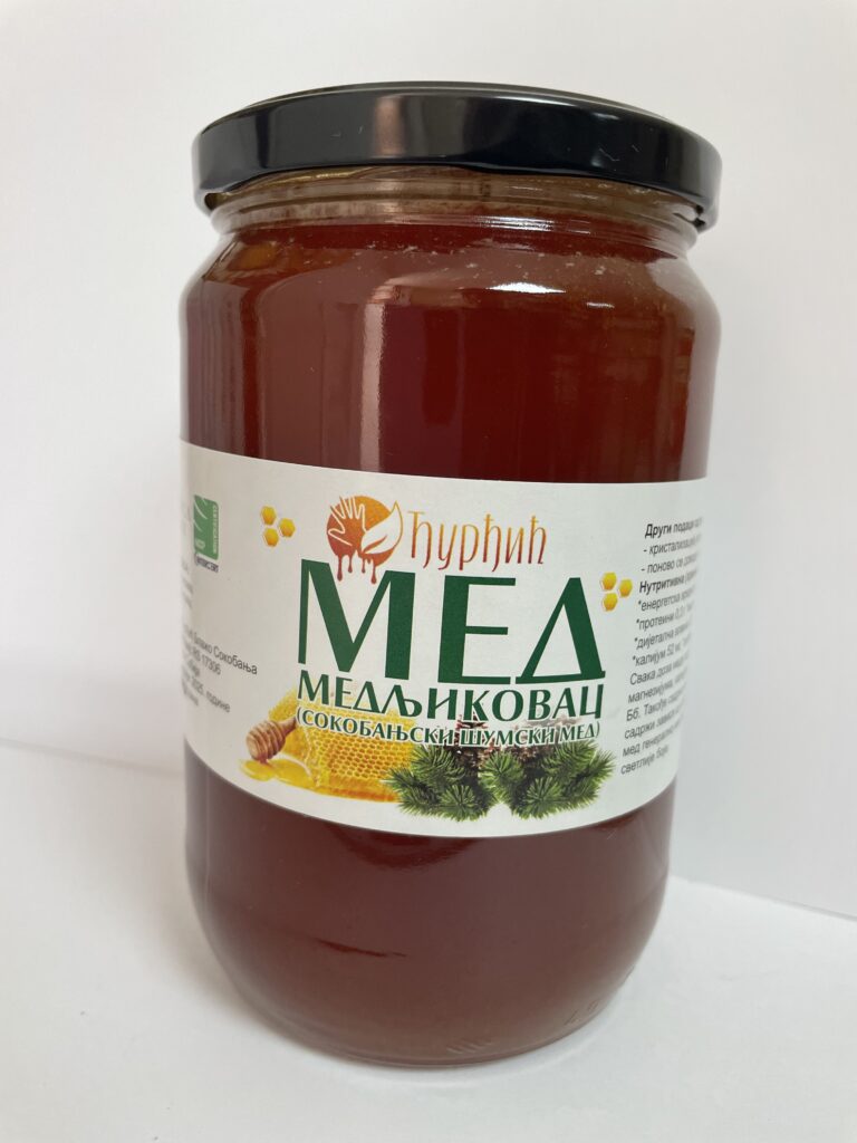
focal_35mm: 26
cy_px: 572
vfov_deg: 67.3
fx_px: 858
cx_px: 428
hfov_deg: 53.1
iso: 125
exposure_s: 1/113
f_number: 1.6
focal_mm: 4.2
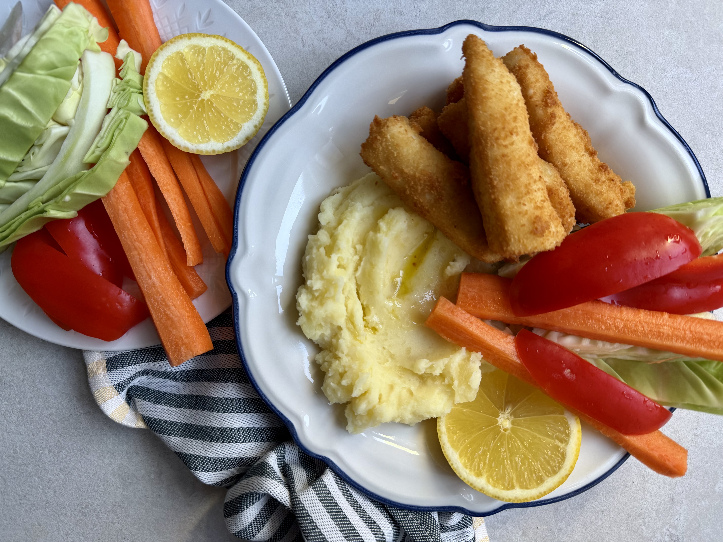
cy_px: 271
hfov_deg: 71.6
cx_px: 362
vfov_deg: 56.8
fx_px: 501
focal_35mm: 24
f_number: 1.78
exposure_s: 1/121
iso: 80
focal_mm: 6.76
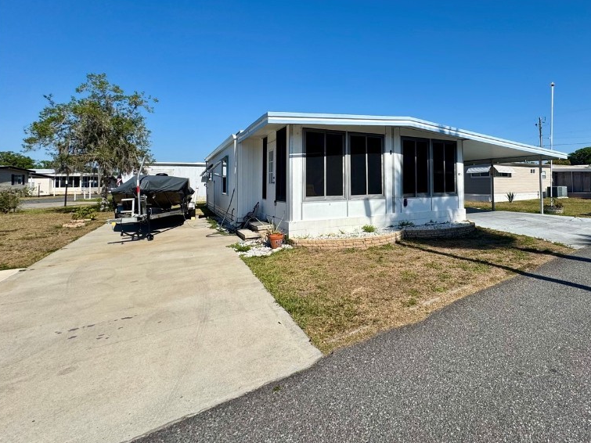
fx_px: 324
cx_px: 395
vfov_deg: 67.7
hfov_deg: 81.7
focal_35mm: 19
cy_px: 170
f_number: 2.2
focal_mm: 2.22
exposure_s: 1/3390
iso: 50
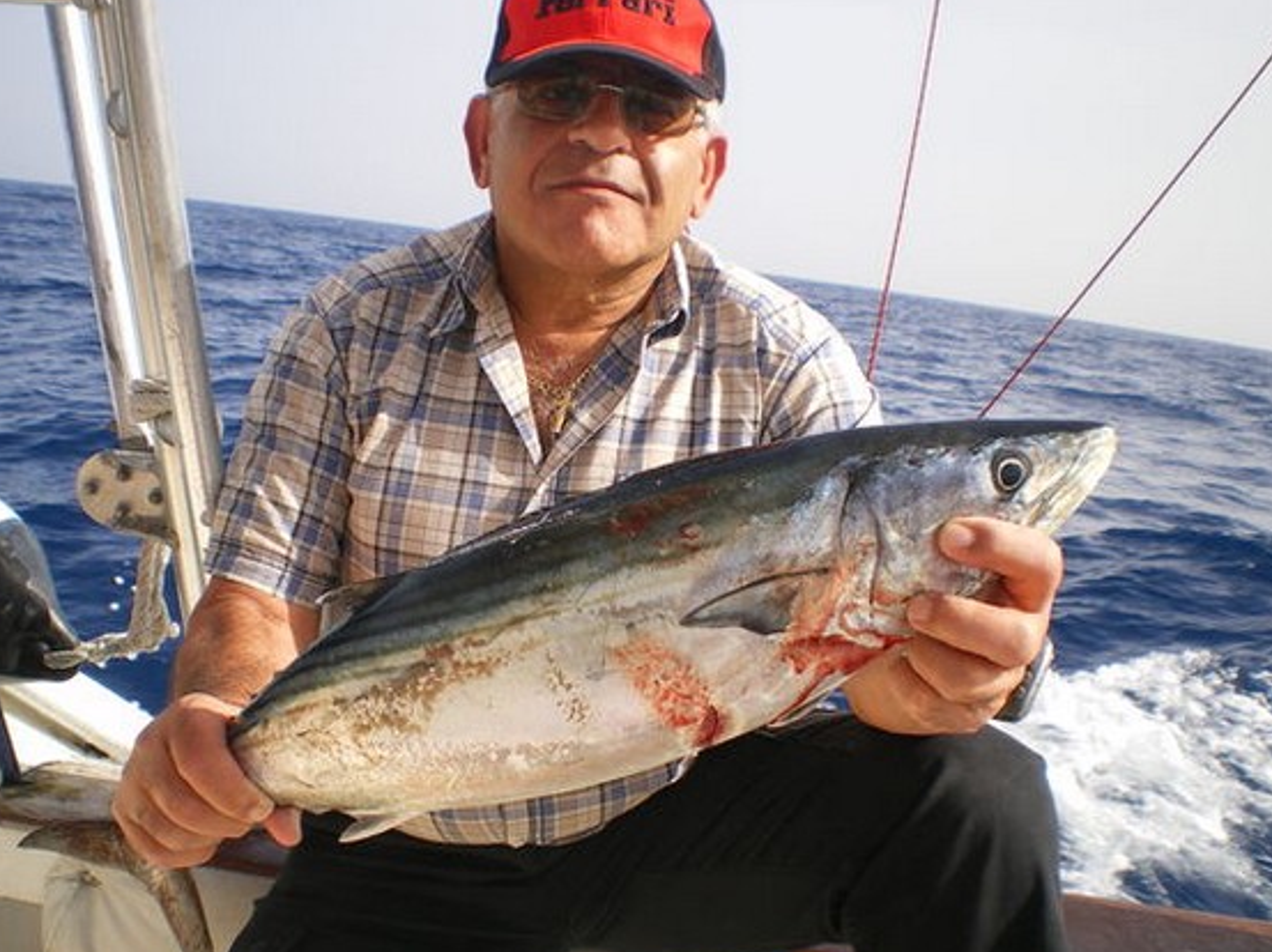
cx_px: 614
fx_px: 1506
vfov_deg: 35.1
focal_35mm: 41
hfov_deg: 45.8
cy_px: 531
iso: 50
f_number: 4.6
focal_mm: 6.3
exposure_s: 1/320
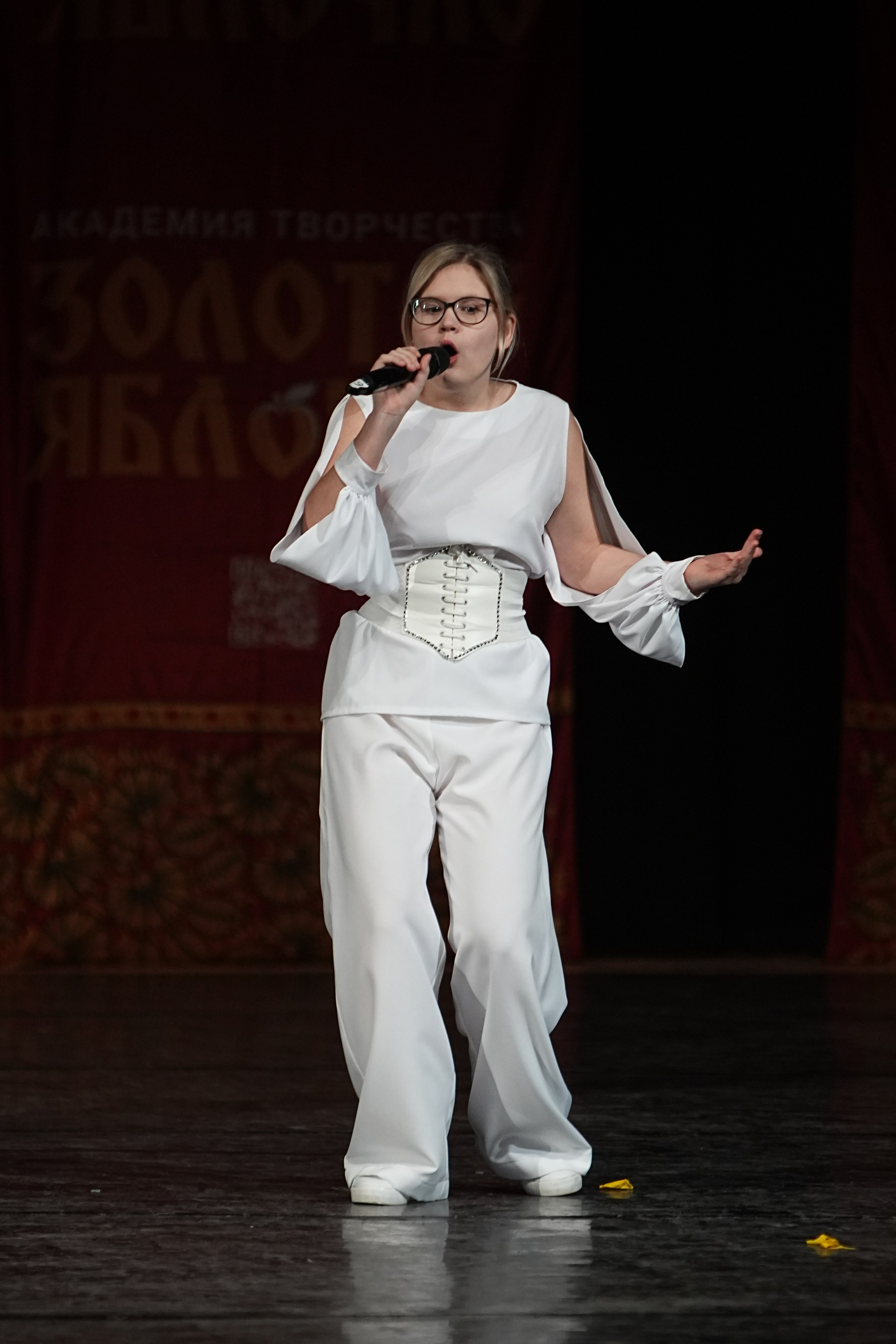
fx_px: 10639
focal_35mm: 285
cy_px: 672
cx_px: 448
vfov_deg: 7.2
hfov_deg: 4.8
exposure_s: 1/400
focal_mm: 190
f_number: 2.8
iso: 2000
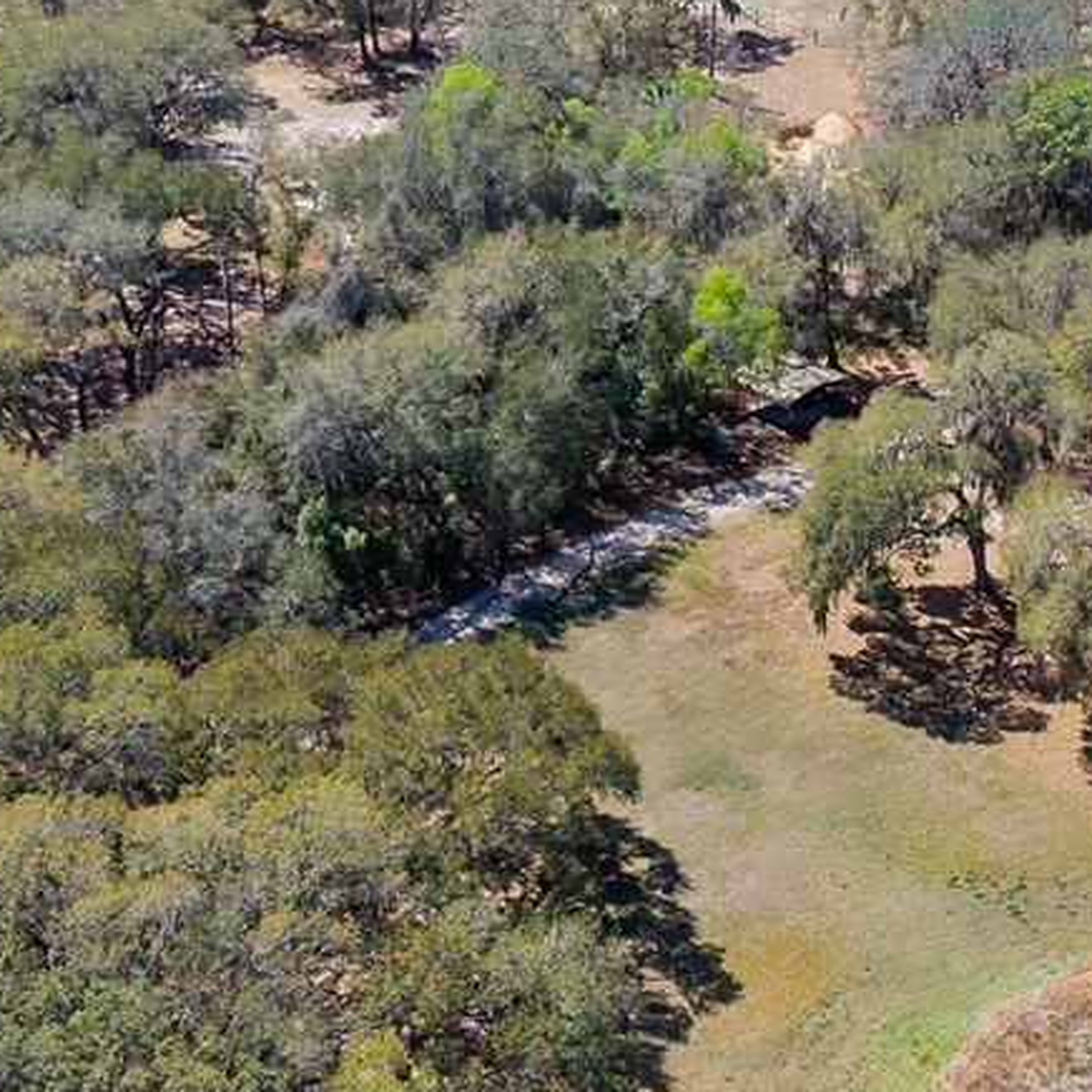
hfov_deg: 21.7
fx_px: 2784
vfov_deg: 22.0
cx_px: 966
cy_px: 249
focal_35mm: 78
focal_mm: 8.67
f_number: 1.8
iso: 300
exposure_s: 1/4000
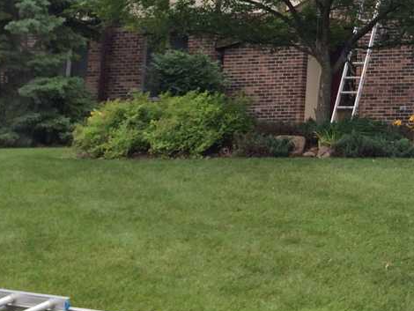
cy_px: -55
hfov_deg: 20.8
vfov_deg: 16.7
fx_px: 1017
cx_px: 551
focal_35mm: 85
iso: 50
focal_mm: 4.12
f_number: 2.2
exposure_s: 1/120
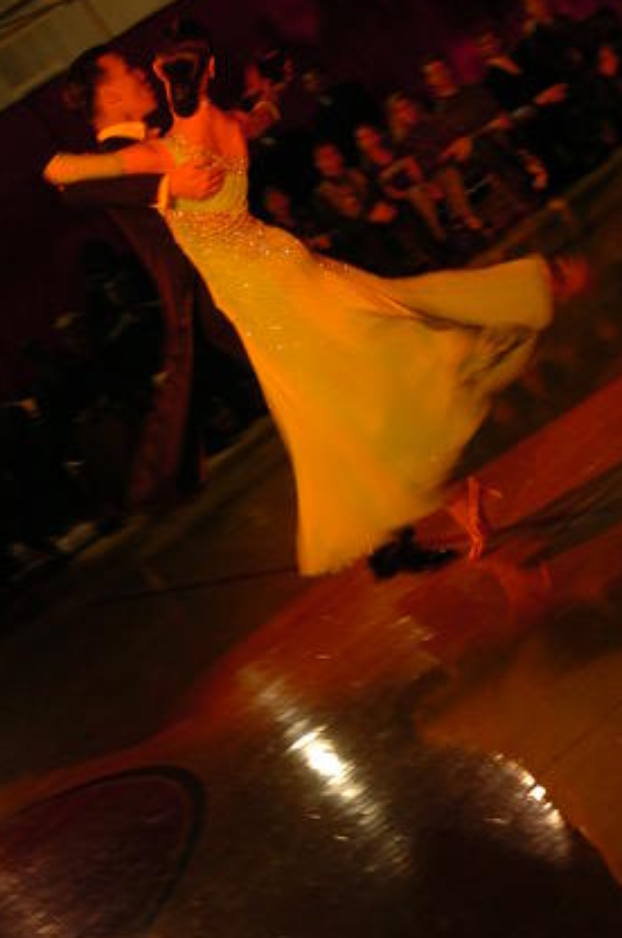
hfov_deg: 16.8
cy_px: 552
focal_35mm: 81
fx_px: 2100
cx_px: 275
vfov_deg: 25.1
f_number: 5
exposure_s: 1/25
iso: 250
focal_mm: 35
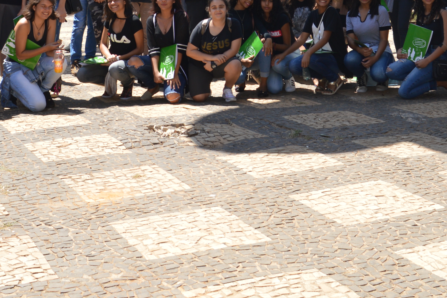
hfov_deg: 27.0
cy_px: -39
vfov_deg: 17.5
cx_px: 263
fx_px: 930
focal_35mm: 75
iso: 100
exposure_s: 1/200
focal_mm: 20
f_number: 7.1
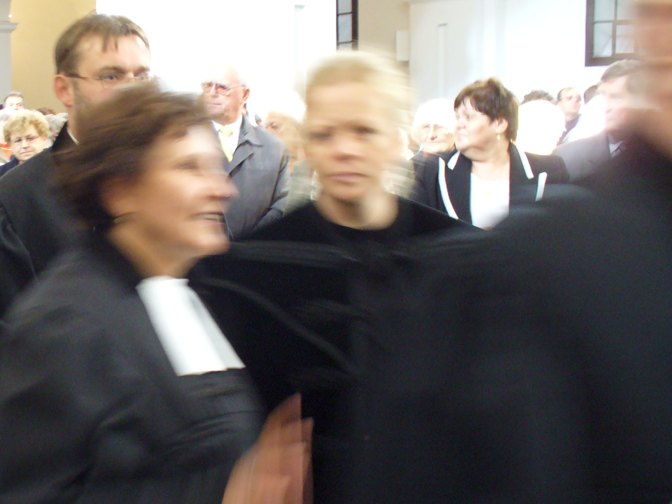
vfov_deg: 24.0
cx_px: 120
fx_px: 1184
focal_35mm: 61
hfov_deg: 30.8
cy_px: 310
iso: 200
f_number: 2.8
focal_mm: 6.1
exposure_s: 1/8
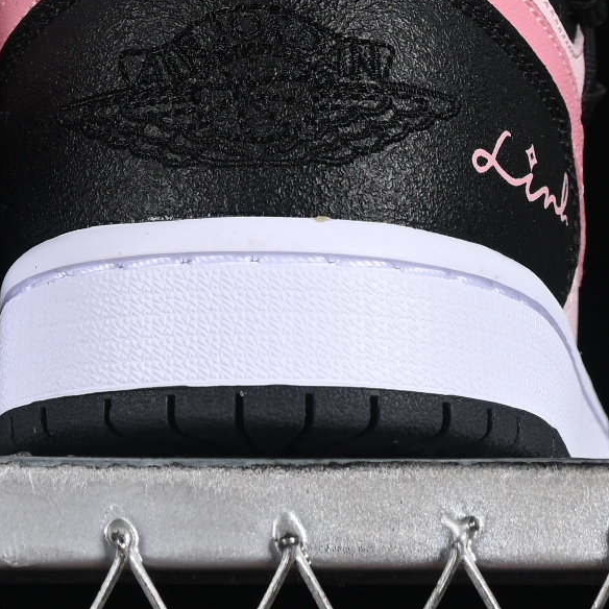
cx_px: -18
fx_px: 6051
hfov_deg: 5.7
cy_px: -130
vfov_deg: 5.7
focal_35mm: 304
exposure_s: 1/60
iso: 160
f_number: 7.1
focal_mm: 50
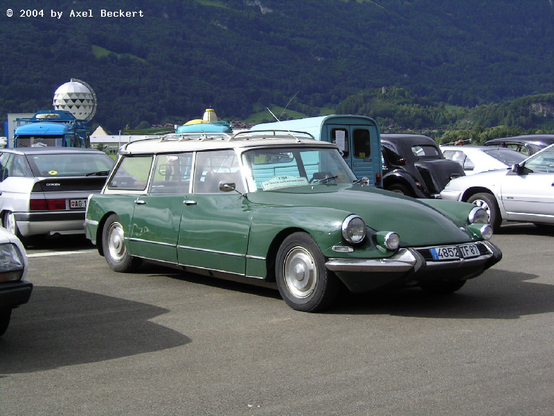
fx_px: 976
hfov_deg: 31.7
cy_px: 208
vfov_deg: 24.0
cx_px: 277
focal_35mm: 61
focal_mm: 9.6
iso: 50
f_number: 3.7
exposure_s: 1/695
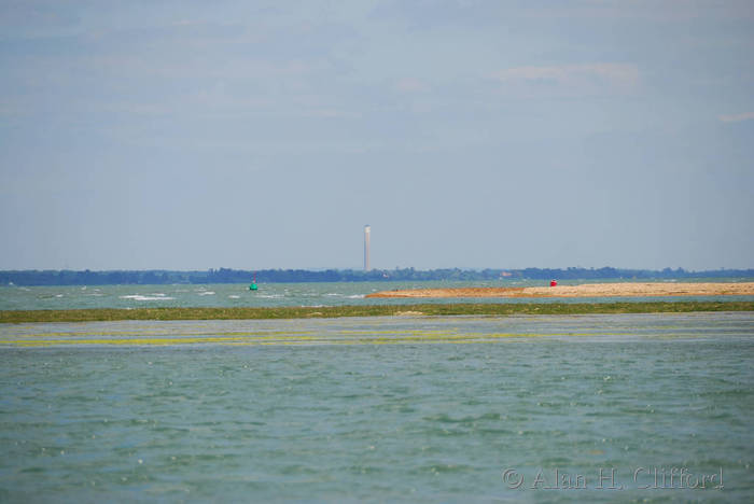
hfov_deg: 6.9
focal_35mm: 300
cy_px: 252
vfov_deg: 4.6
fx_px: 6288
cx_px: 377
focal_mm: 200
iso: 100
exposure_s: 1/500
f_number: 5.6
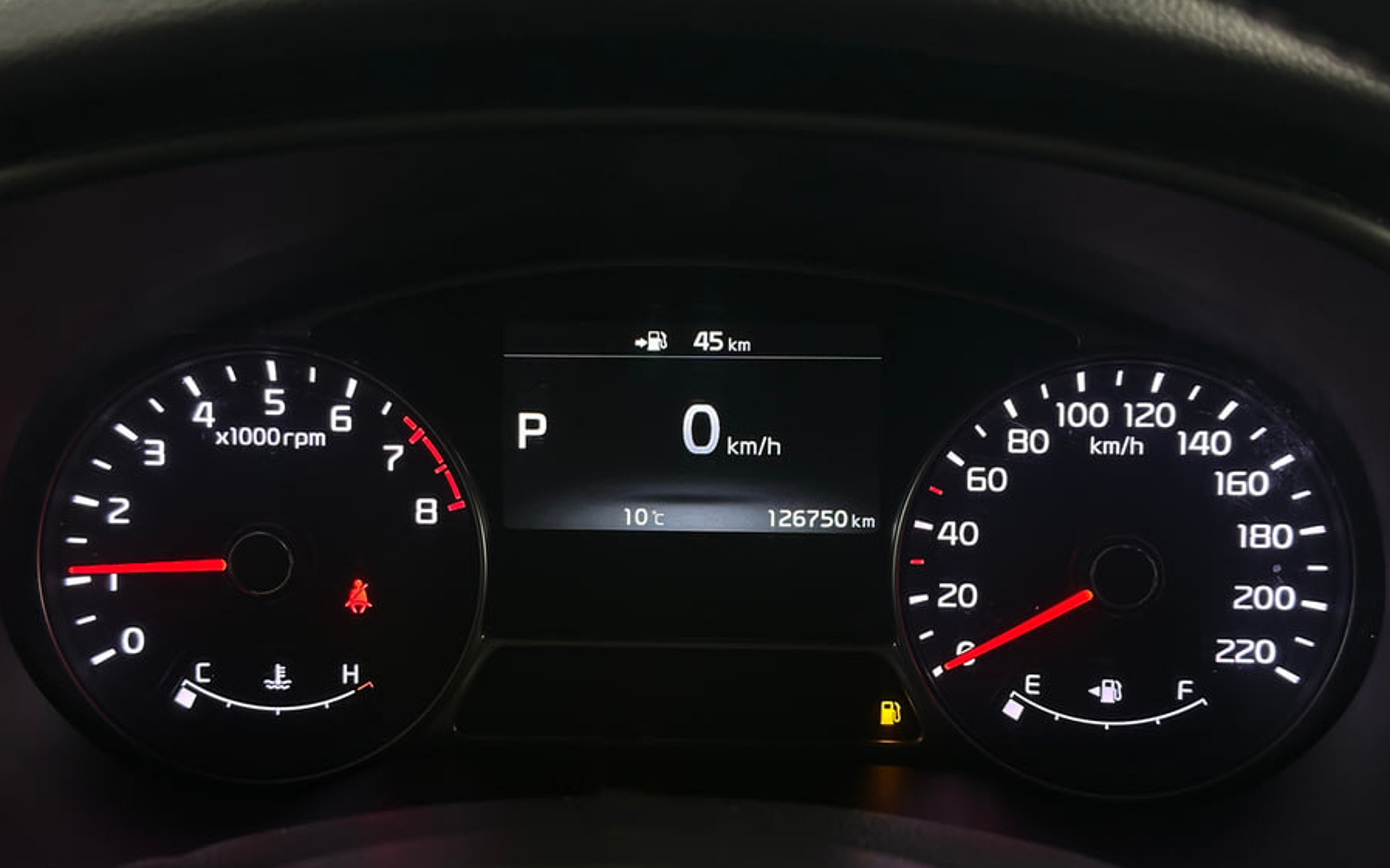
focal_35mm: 51
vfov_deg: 25.3
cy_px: 491
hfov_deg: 39.6
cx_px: 695
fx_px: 1932
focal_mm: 6.86
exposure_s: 1/33
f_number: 1.78
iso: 200
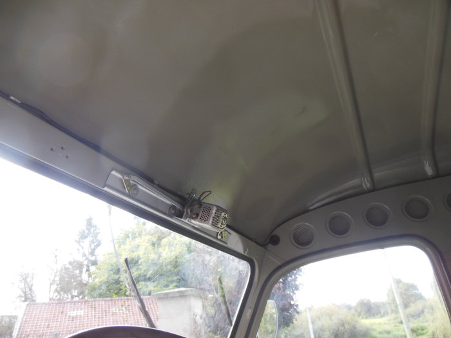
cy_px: 169
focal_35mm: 25
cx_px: 226
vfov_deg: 54.9
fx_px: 326
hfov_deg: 69.4
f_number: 3.2
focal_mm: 4.5
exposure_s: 1/80
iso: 125
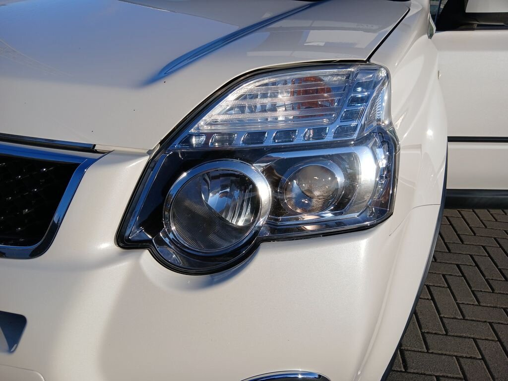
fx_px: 382
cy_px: 190
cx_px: 254
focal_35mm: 26
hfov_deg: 67.3
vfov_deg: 53.1
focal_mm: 3.98
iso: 20
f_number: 1.8
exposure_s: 1/665
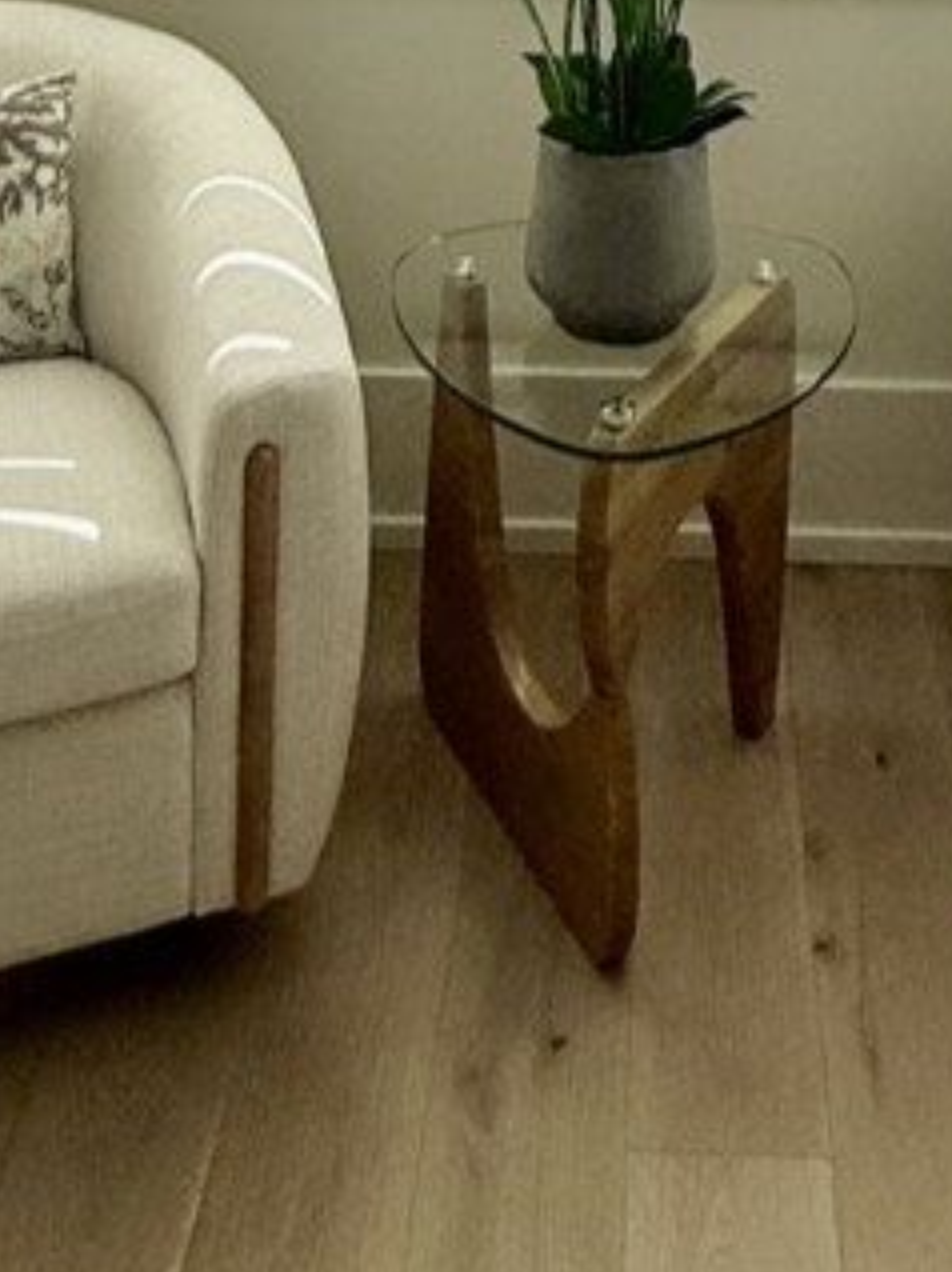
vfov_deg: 28.3
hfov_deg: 30.6
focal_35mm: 47
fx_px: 1726
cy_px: -588
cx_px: 624
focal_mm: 2.22
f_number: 2.2
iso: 50
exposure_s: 1/955
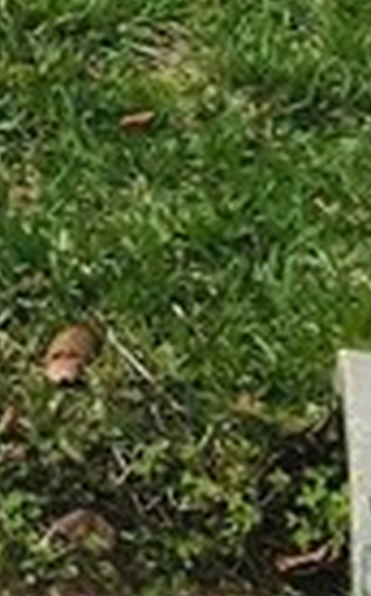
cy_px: -1058
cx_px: -949
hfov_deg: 5.3
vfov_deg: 8.1
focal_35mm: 228
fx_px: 3696
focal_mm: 4.15
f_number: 2.2
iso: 32
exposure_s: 1/1276
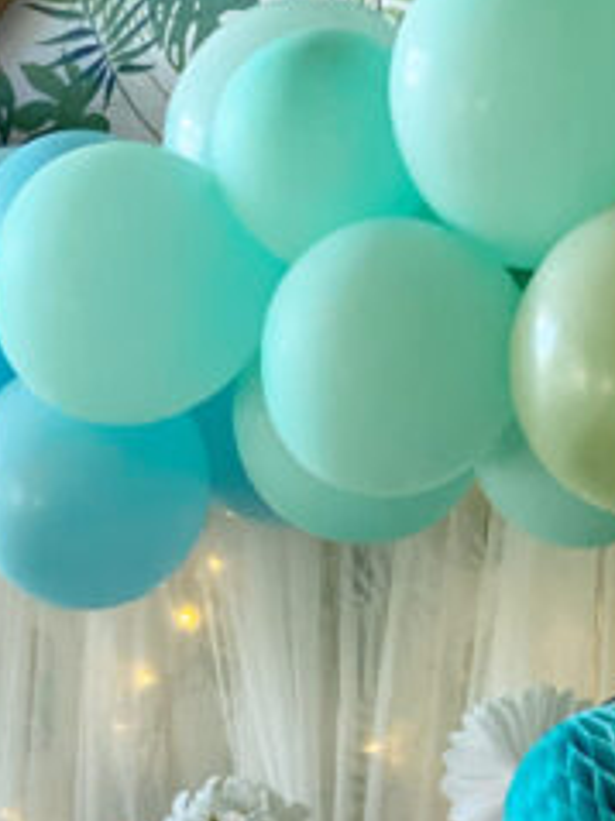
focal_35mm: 161
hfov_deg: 9.2
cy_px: 1199
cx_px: 383
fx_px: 3817
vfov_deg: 11.8
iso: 160
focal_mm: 6
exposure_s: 1/100
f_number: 2
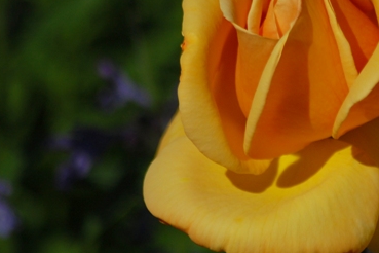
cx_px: 305
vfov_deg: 1.5
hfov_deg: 2.2
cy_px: 85
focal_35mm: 936
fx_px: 9853
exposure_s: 1/3200
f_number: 5.6
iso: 200
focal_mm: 300
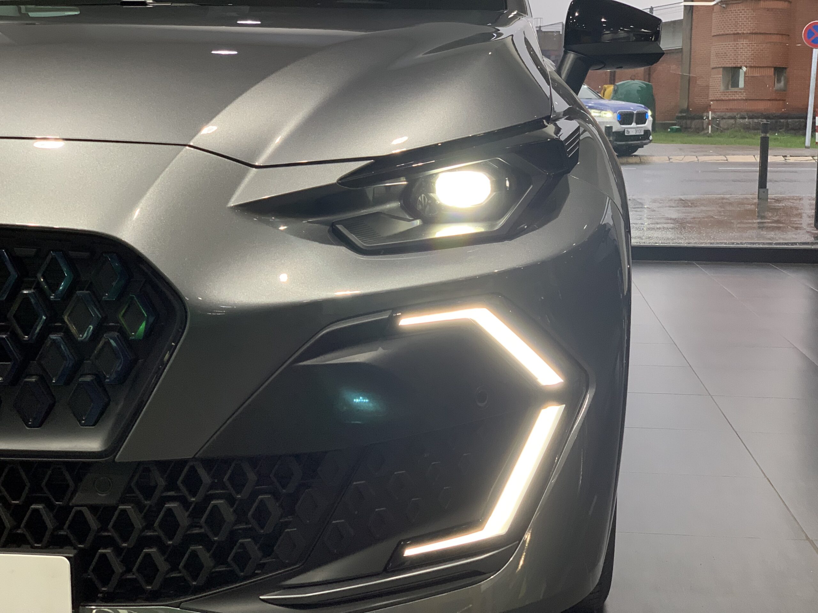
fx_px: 1229
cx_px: 409
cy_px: 306
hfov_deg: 36.8
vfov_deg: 28.0
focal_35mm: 52
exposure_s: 1/100
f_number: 2.4
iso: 100
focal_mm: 6
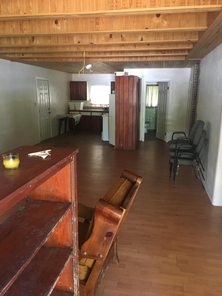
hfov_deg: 48.2
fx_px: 248
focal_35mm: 29
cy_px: 148
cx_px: 111
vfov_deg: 61.7
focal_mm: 4.15
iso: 250
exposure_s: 1/15
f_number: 2.2
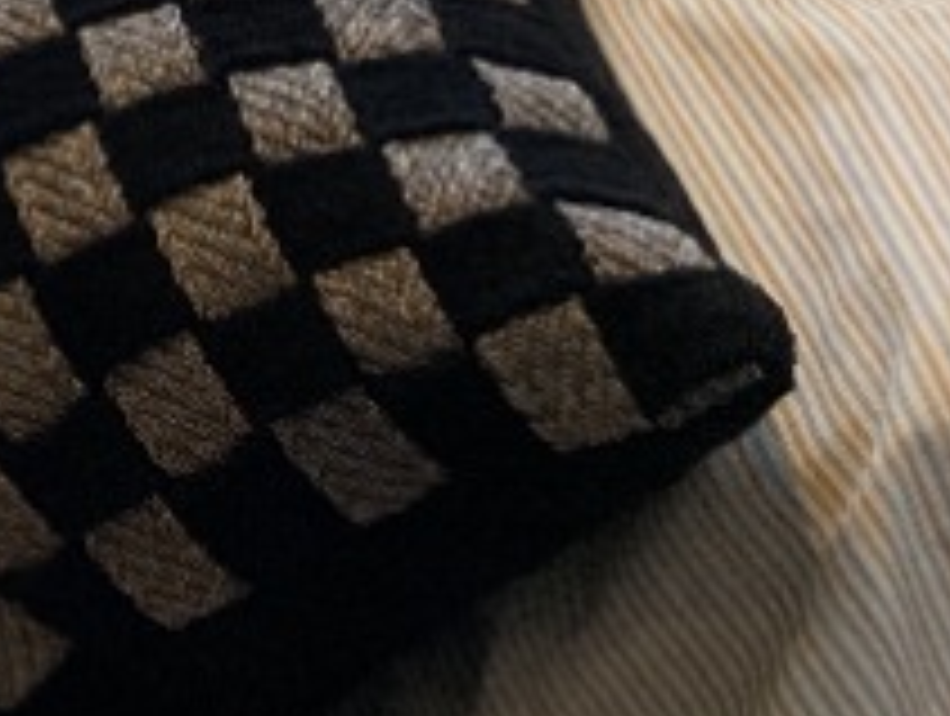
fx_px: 3381
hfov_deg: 13.8
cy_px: -702
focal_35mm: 123
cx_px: -909
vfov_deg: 11.0
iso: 100
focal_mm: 4.2
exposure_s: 1/120
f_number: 1.6
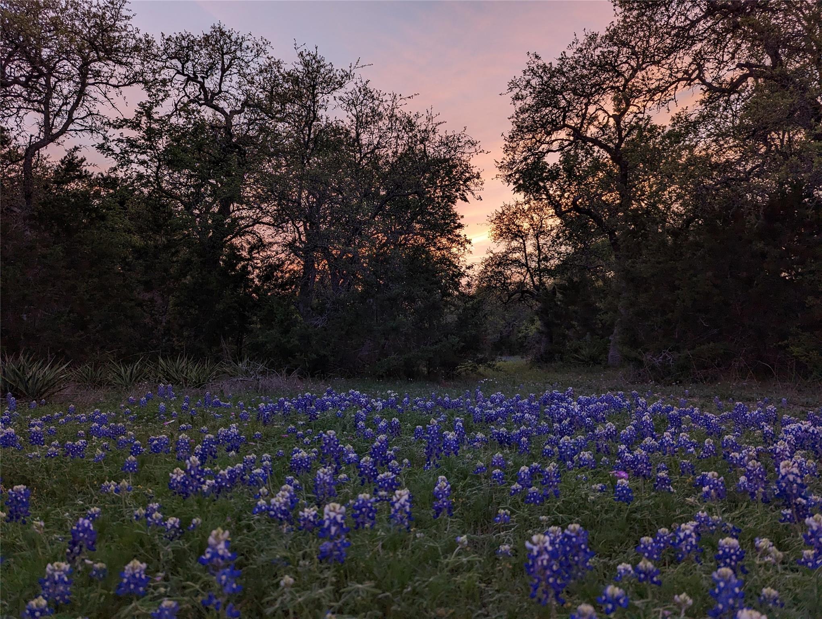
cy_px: 310
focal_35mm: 24
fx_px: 571
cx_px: 411
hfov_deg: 71.5
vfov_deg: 56.9
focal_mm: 6.81
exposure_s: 1/52.3
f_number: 1.85
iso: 31
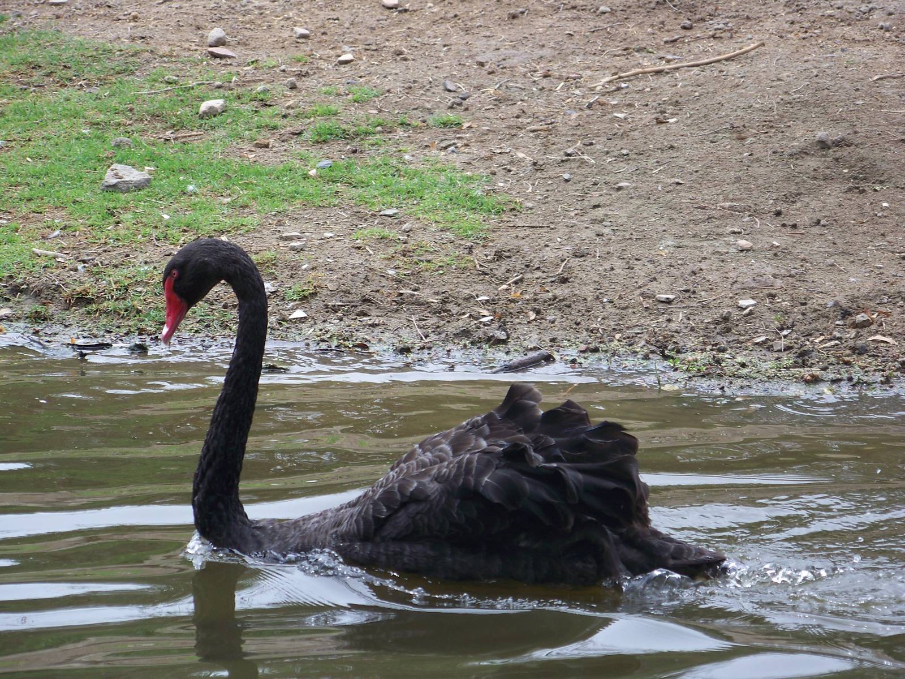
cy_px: 340
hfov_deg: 8.9
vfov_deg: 6.7
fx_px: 5804
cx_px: 452
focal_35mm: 222
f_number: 3.6
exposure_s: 1/250
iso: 64
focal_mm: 35.7
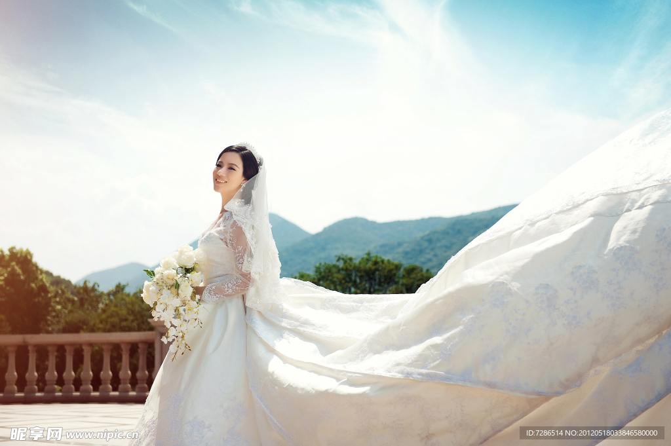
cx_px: 336
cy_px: 223
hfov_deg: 34.5
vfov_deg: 23.3
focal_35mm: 58
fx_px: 1080
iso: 250
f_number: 3.5
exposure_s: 1/2500
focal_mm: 58
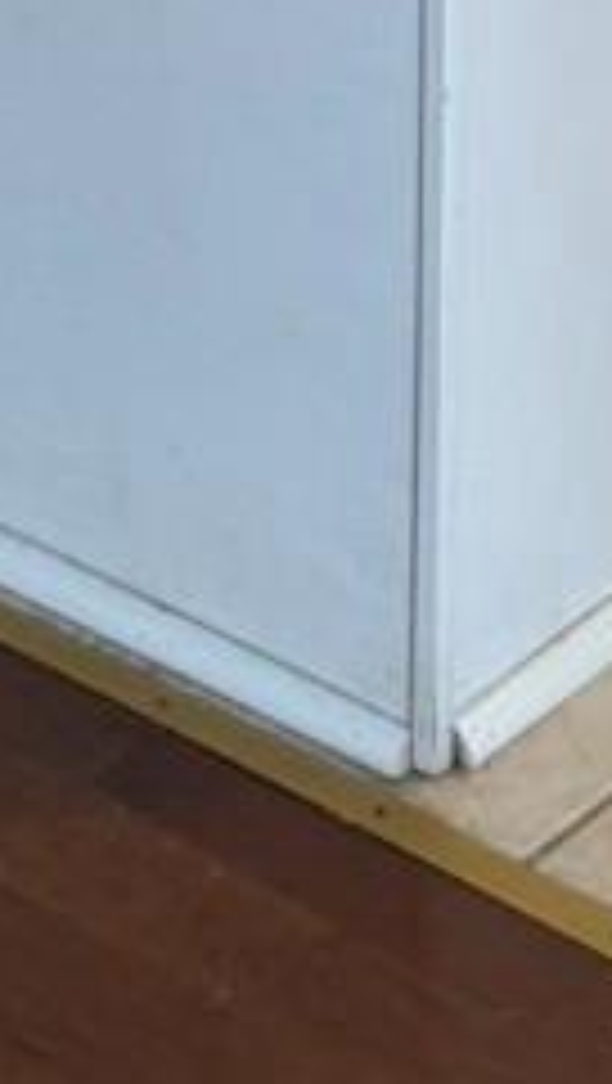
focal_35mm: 156
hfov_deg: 7.8
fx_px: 4490
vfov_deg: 11.5
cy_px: -1462
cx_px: 184
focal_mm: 6.76
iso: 100
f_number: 1.78
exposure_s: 1/60
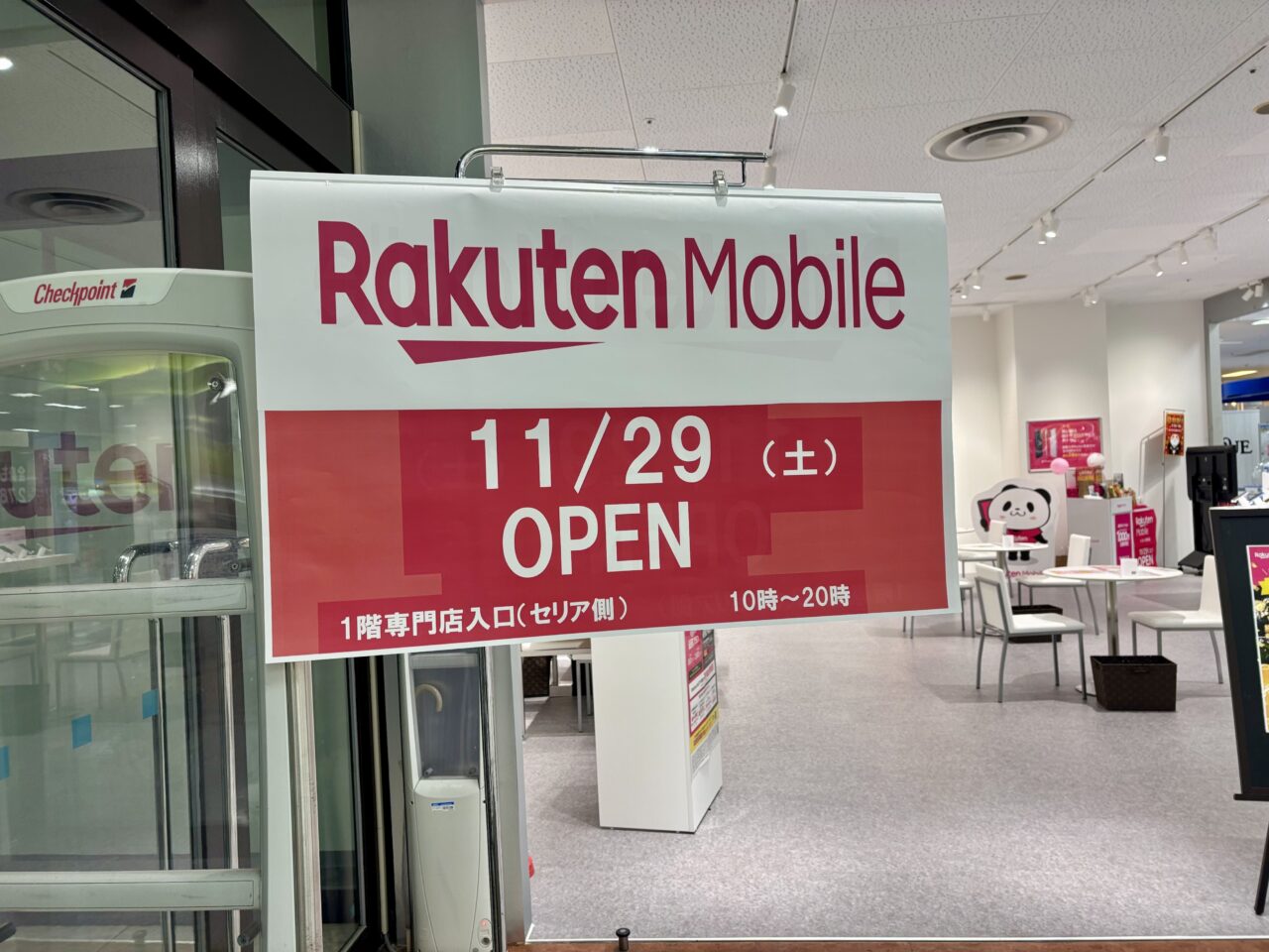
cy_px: 476
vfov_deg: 53.1
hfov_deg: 67.3
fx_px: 953
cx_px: 634
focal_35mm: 26
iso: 50
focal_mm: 5.96
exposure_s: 1/100
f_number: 1.6
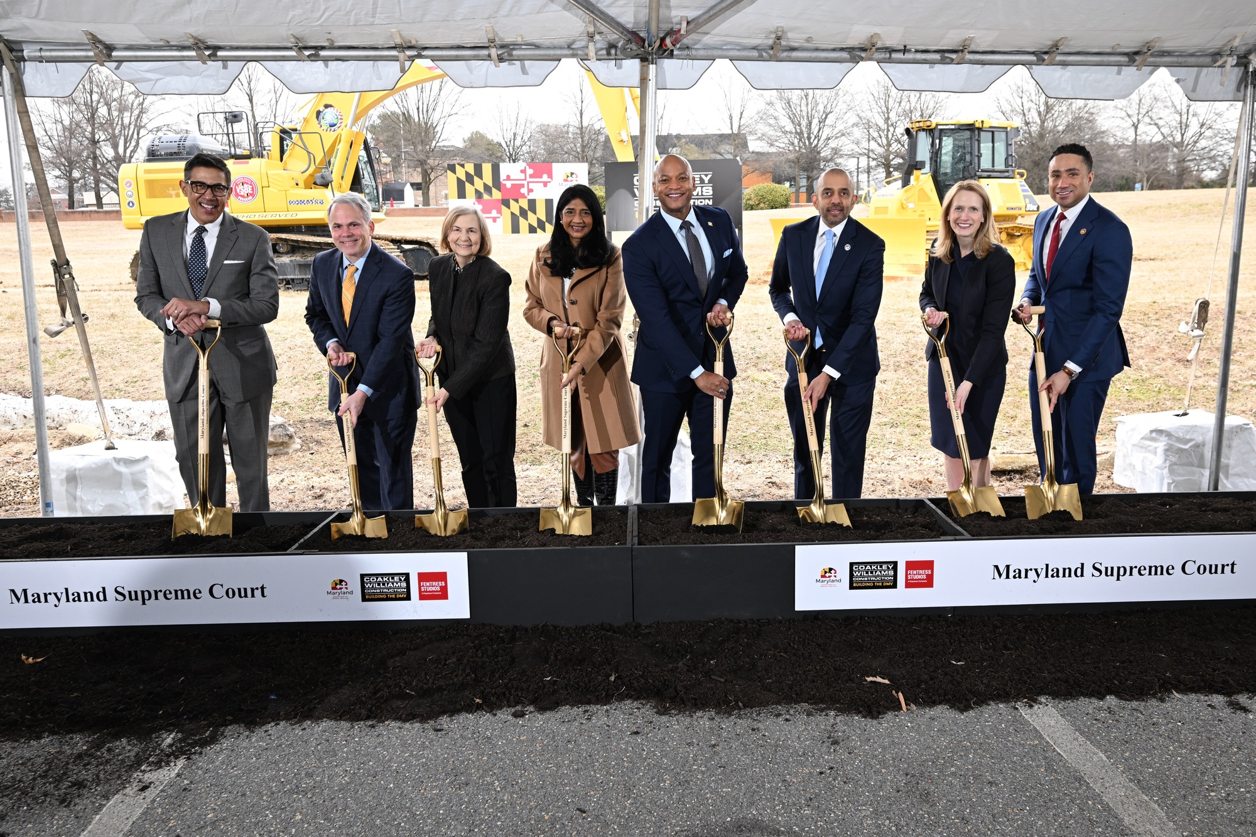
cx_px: 628
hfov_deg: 79.9
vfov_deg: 58.3
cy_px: 418
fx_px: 750
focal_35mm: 22
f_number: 5.6
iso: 400
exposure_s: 1/160
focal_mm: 21.5
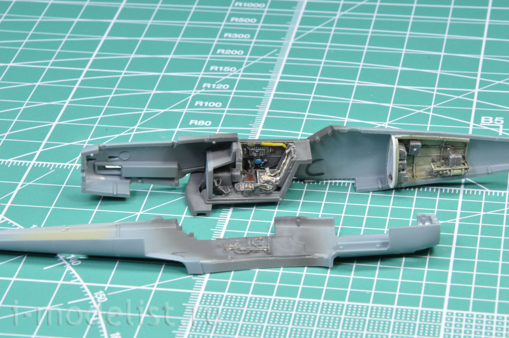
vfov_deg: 8.7
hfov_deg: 13.1
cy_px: 169
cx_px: 254
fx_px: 2225
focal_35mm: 158
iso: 200
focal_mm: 105
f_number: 22
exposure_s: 1/5
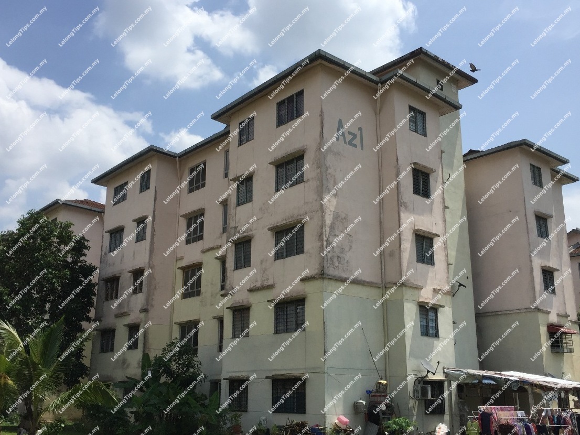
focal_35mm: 29
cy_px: 218
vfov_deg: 48.2
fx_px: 486
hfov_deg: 61.6
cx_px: 290
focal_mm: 4.15
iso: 32
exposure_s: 1/3597
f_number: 2.2
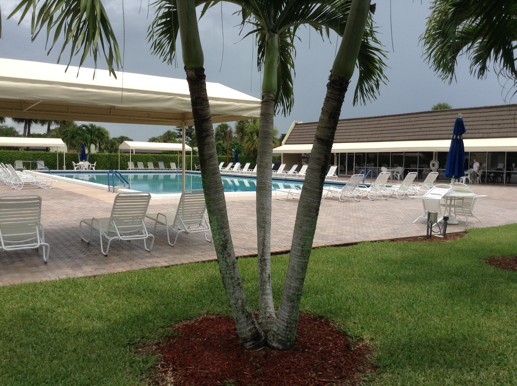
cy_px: 193
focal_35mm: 33
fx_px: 492
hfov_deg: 55.4
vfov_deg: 42.8
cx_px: 258
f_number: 2.4
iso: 32
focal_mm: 3.3
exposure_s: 1/1016
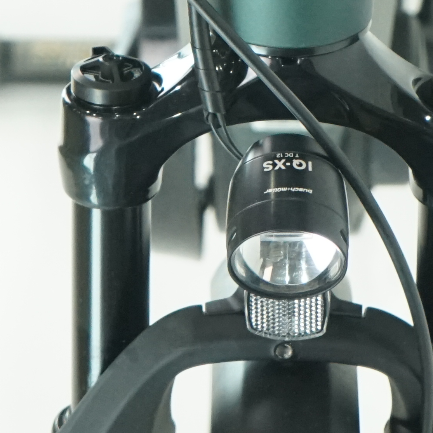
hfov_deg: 5.5
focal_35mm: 320
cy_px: -226
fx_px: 4529
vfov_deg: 5.4
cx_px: 296
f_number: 5.6
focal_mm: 70
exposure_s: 1/200
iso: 2500
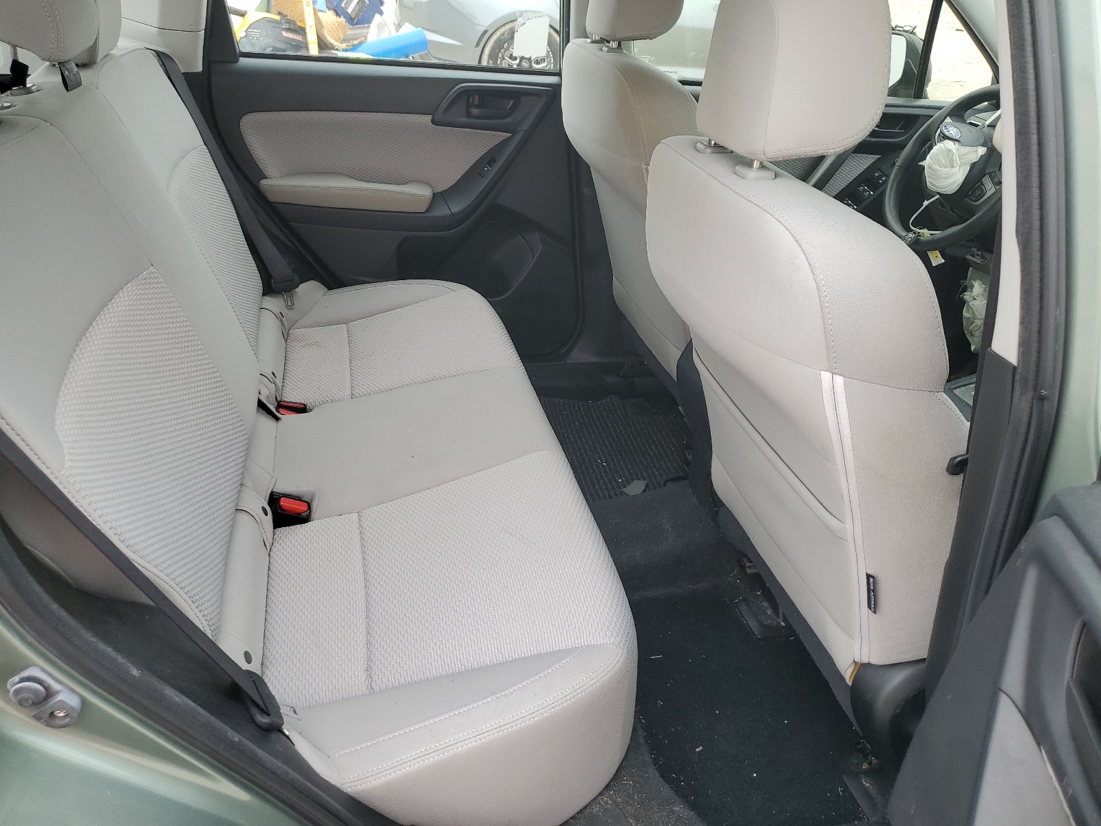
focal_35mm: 26
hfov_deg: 67.3
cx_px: 550
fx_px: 827
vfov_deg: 53.1
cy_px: 413
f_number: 1.5
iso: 50
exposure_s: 1/435
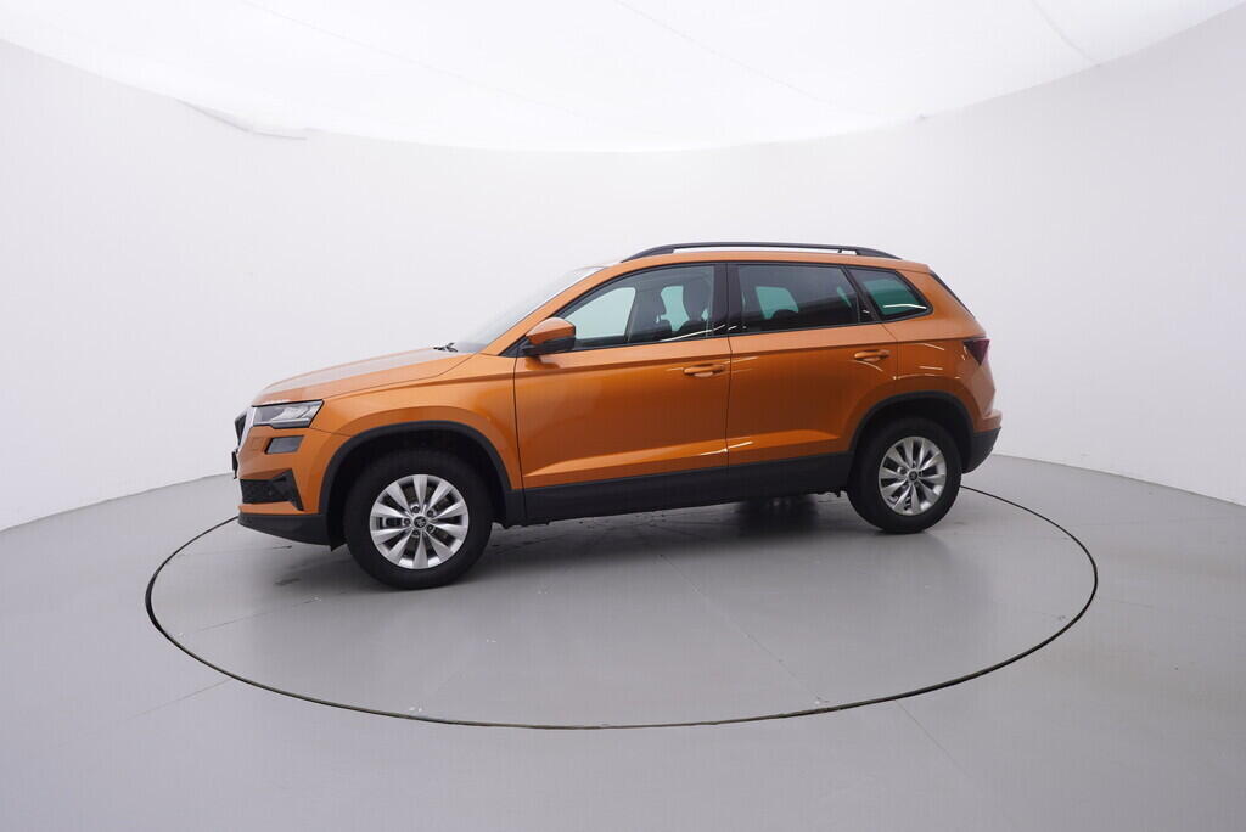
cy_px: 416
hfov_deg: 77.3
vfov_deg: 56.2
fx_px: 779
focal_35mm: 22
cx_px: 623
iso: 200
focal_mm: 15
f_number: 5
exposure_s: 1/80
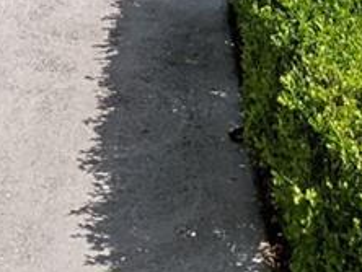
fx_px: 1204
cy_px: -515
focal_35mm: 115
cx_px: 116
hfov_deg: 17.1
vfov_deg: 10.0
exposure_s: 1/2268
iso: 53
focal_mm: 2.35
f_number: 2.2
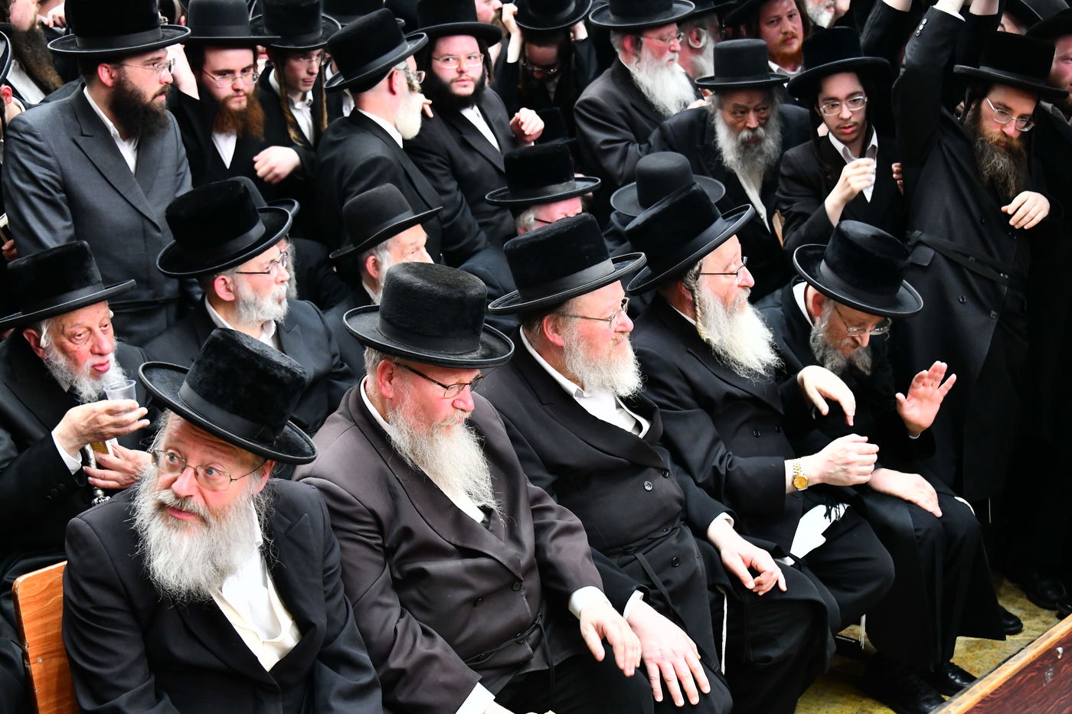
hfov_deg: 36.3
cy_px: 357
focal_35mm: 55
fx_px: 1637
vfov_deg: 24.6
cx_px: 536
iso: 3200
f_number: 5
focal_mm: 55
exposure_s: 1/160
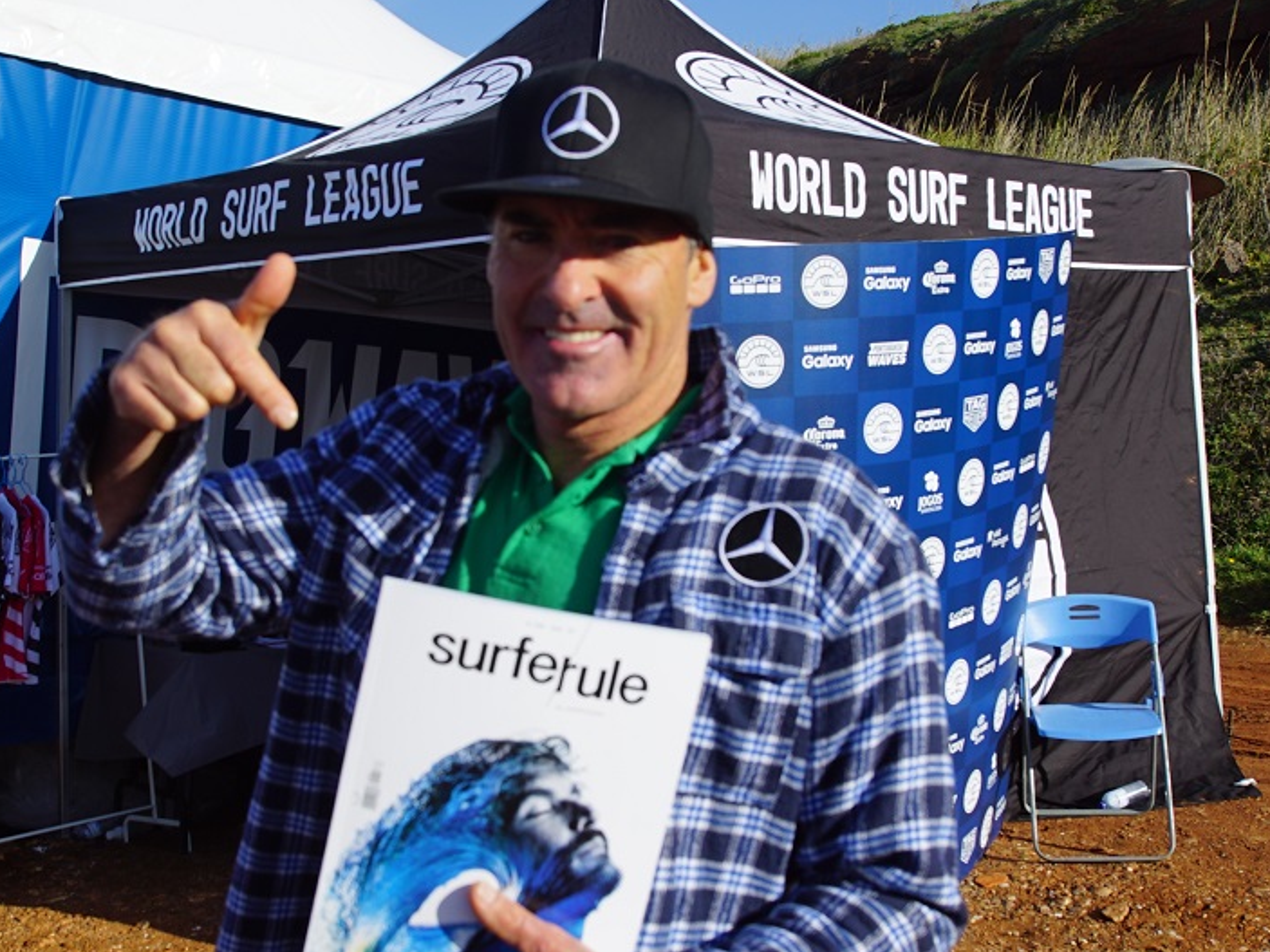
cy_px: 481
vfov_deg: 31.5
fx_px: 1687
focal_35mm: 46
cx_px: 569
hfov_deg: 41.2
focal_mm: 28
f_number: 10
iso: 100
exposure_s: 1/250
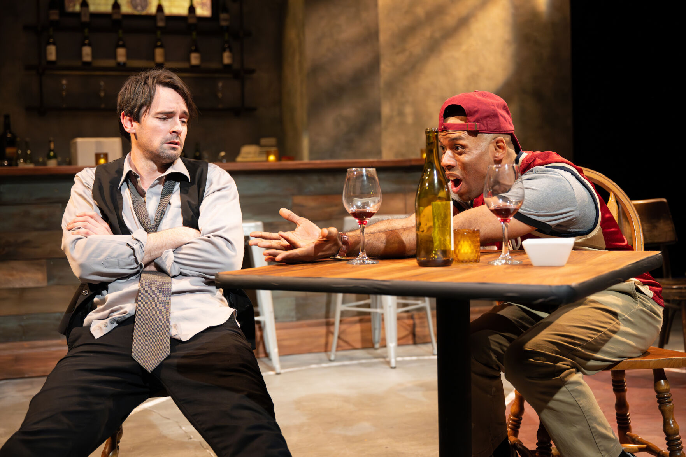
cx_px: 343
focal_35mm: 46
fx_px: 876
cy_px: 228
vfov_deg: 29.2
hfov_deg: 42.7
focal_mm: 46
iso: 2000
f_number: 3.2
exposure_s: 1/160
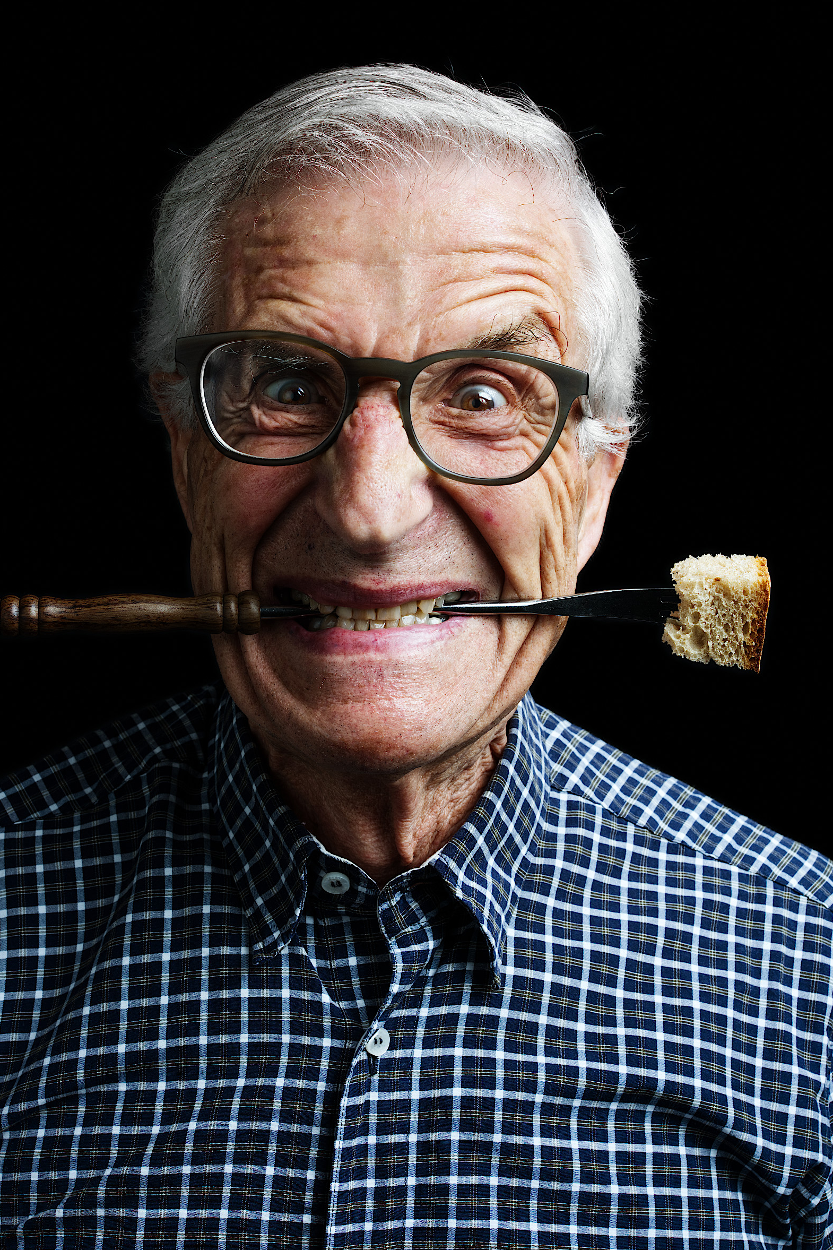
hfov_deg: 25.5
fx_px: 1839
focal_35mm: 53
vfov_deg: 37.5
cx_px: 366
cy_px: 618
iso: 125
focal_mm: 63
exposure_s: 1/250
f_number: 16
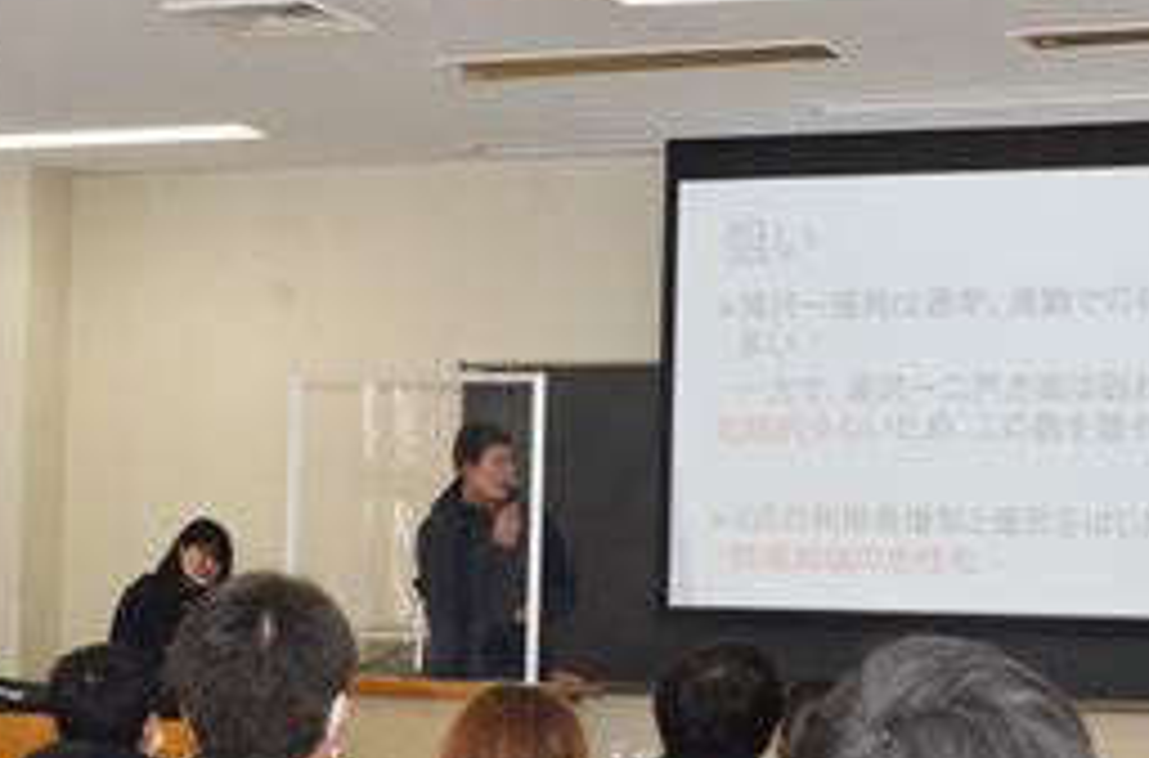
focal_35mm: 91
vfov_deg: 14.9
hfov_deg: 22.4
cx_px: 548
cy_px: 527
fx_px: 2895
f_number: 13
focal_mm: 31
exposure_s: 1/320
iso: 3200
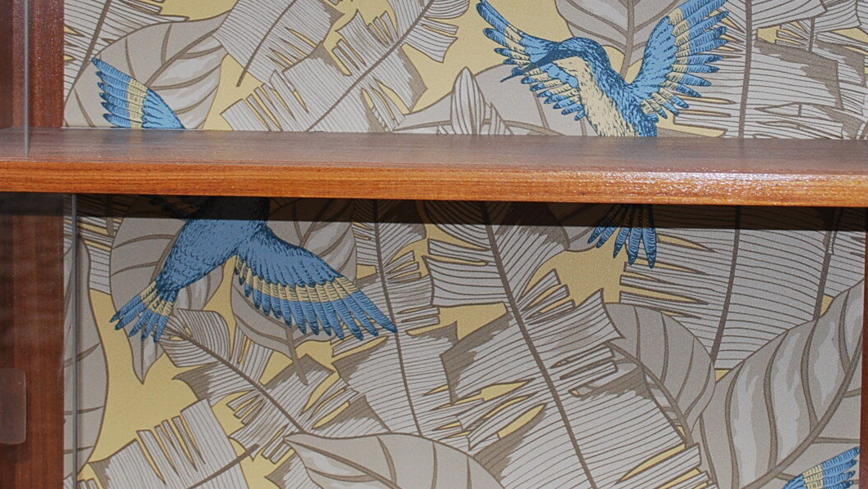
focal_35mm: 86
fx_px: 1980
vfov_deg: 14.0
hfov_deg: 24.7
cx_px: 506
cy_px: 83
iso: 200
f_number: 4.8
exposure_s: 1/60
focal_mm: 30
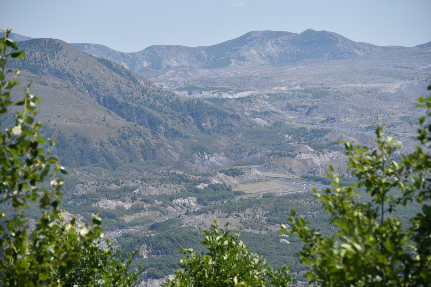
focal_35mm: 170
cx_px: 216
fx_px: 2036
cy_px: 144
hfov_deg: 12.1
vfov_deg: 8.1
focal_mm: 170
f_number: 6.3
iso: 100
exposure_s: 1/400
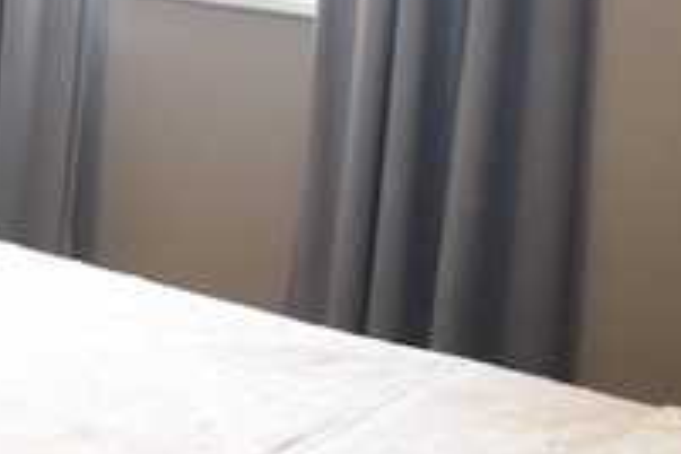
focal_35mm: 102
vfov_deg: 13.1
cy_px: -88
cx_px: -515
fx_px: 1929
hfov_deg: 16.8
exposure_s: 1/80
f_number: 5
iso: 2000
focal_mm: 20
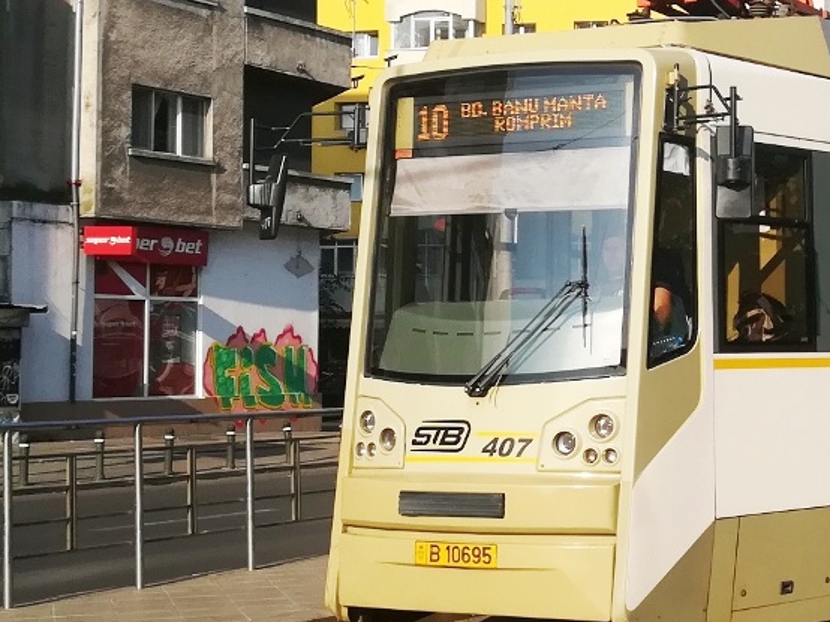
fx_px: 1774
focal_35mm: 74
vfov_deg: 19.8
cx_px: 742
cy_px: 235
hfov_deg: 25.5
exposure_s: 1/1149
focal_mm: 3.83
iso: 50
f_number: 2.2
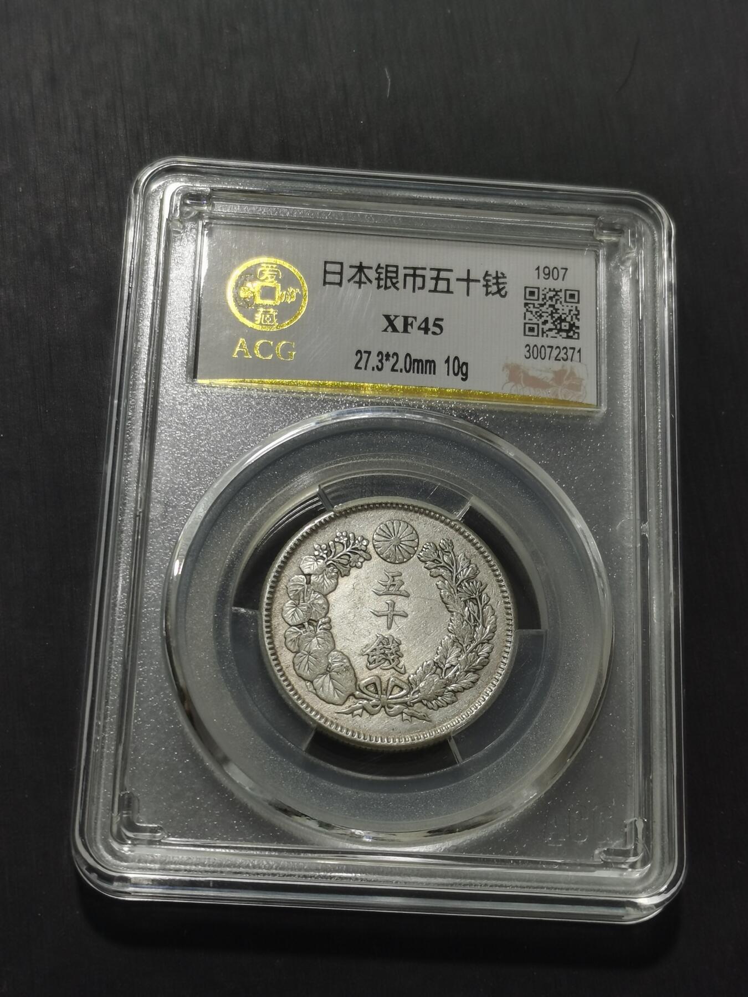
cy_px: 498
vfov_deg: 31.2
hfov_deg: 23.7
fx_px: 1786
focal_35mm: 62
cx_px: 374
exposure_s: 1/145
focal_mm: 5.58
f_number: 1.8
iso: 50
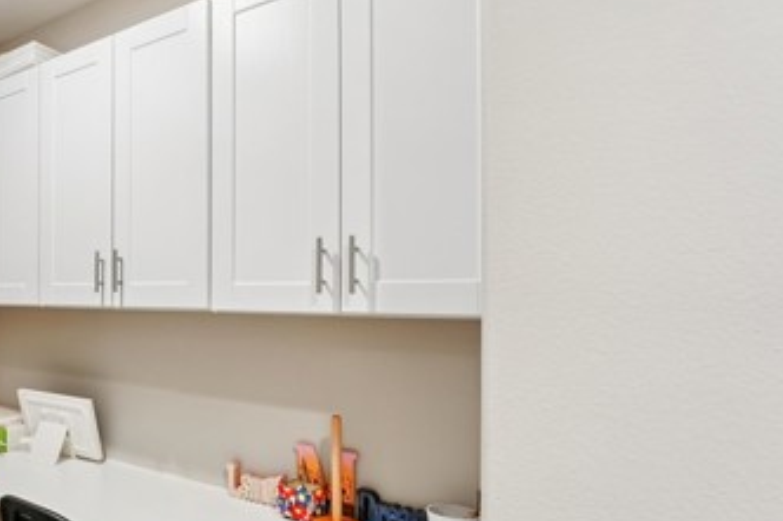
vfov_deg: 47.7
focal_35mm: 27
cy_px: 304
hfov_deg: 58.2
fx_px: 587
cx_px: 85
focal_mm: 14
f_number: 8
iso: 400
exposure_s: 1/6
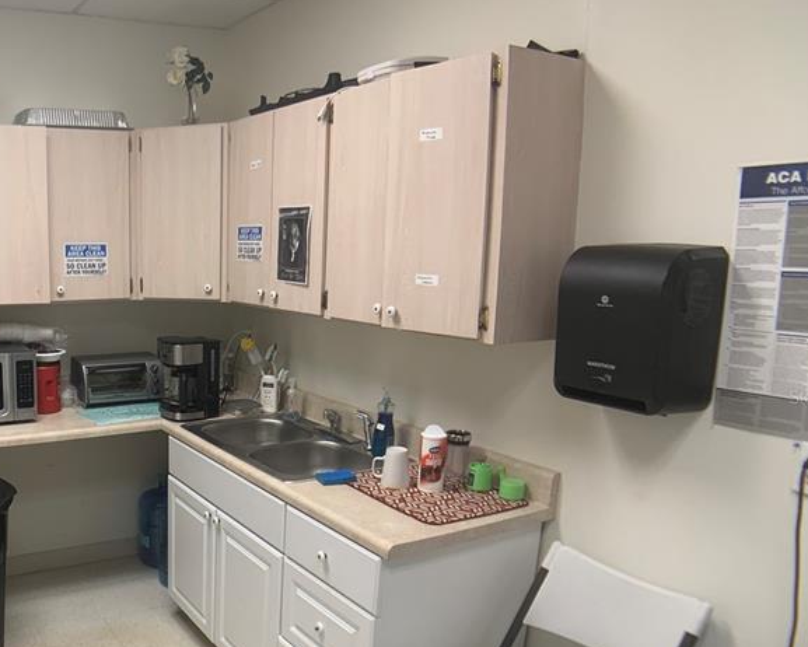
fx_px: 1076
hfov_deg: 39.5
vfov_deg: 33.3
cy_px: 396
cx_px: 157
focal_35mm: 45
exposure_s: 1/60
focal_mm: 4.25
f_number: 1.8
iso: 80
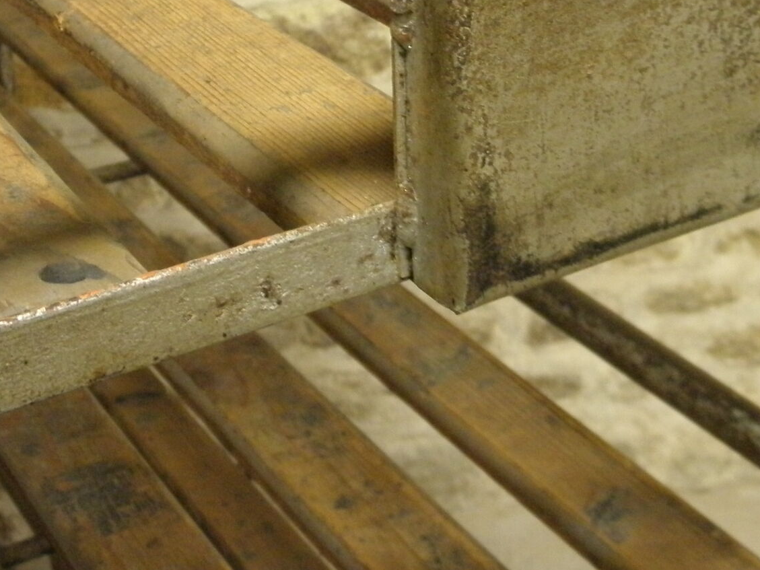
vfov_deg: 21.2
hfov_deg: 28.5
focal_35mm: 68
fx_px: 1493
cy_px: 63
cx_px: 450
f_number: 3.6
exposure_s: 1/8
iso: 320
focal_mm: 5.5
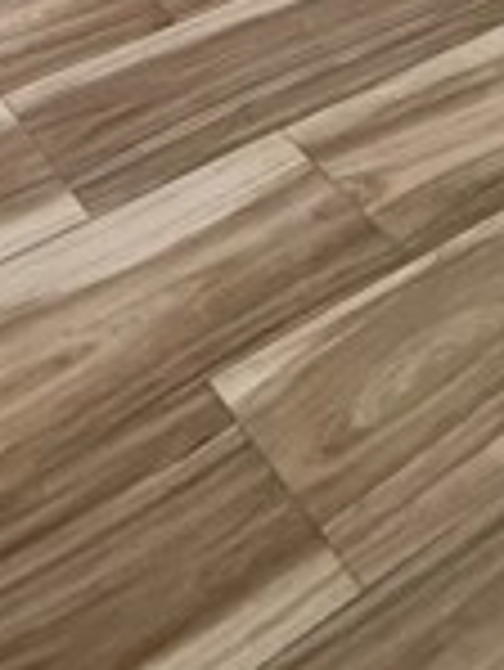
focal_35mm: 60
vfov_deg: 17.8
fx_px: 1163
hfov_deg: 20.9
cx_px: -248
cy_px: -755
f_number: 2.2
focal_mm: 2.22
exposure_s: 1/120
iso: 320
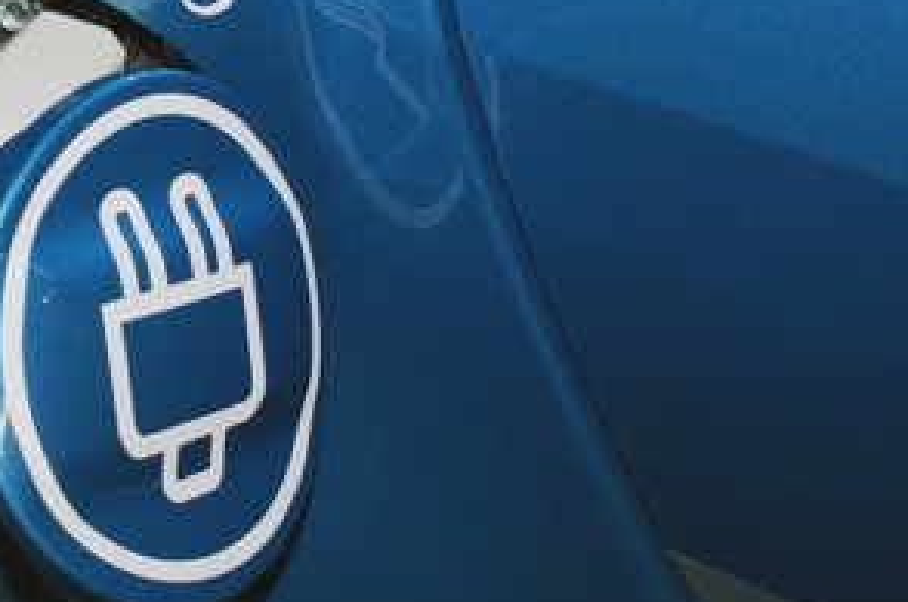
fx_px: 2342
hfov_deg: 20.9
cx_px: -90
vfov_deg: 14.6
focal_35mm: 93
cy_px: 105
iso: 400
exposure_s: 1/60
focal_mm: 28
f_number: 5.6
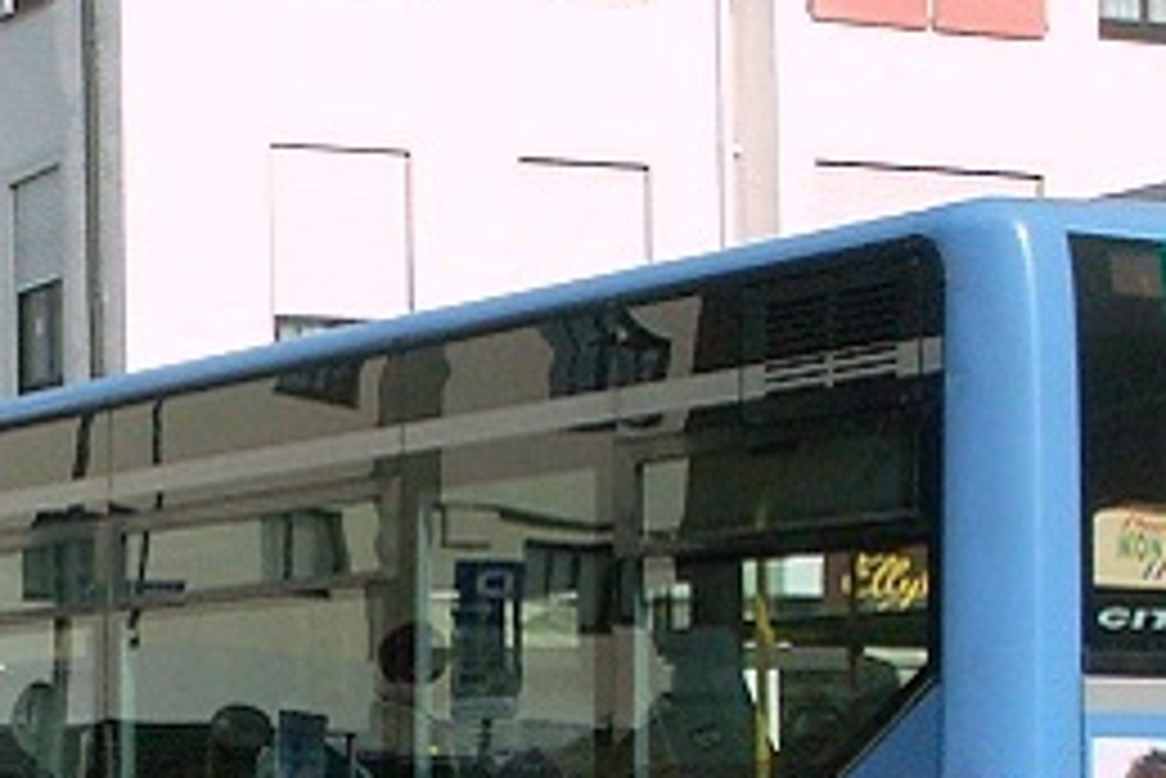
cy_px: 517
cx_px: 369
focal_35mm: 72
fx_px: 2333
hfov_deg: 27.8
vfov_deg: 18.9
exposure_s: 1/640
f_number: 8
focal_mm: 7.2
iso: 100
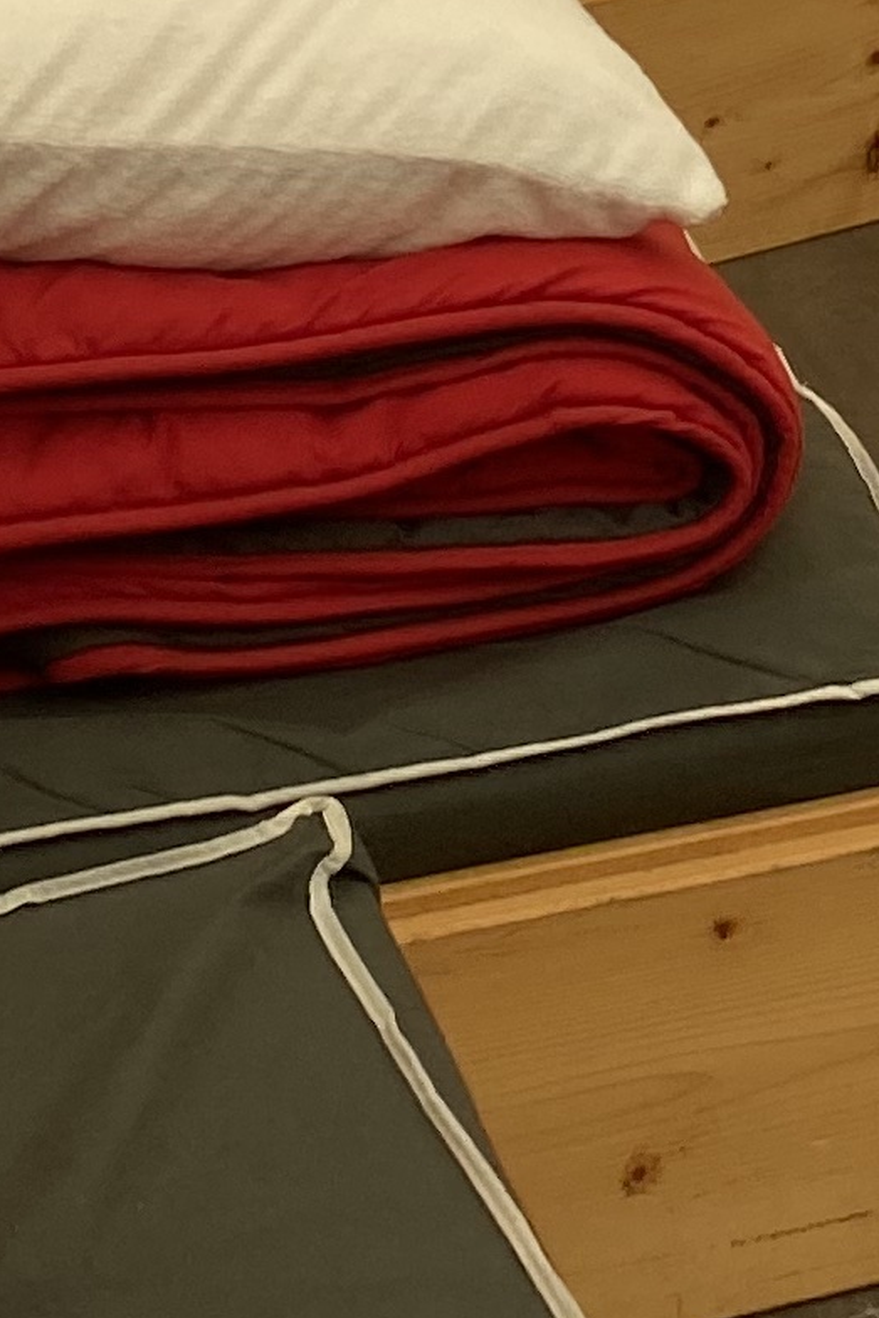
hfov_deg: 9.2
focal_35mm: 139
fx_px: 5088
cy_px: -1025
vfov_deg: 13.3
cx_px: 1793
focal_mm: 4.25
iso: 32
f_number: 1.8
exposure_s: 1/121
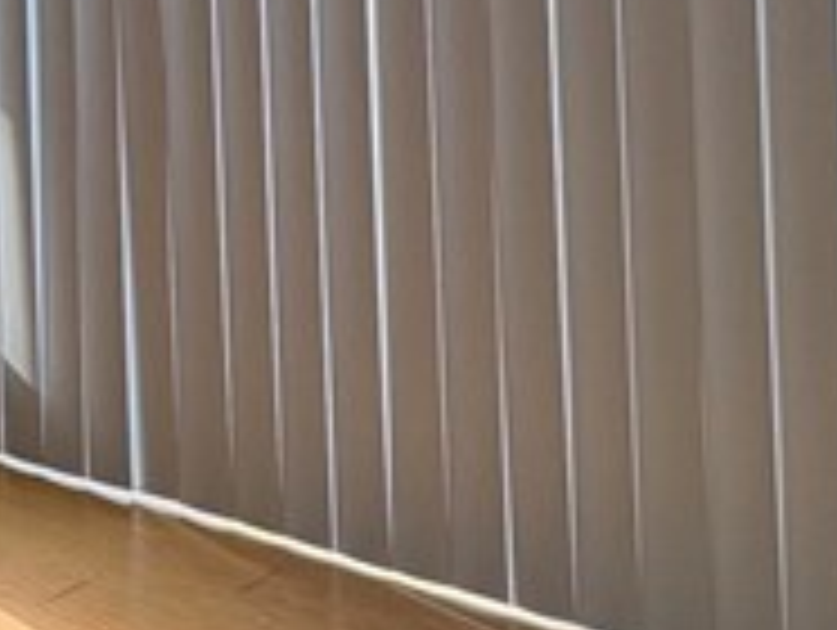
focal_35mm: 77
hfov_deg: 18.4
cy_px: -216
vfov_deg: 17.8
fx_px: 1864
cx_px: -756
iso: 40
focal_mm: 2.22
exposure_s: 1/99
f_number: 2.2
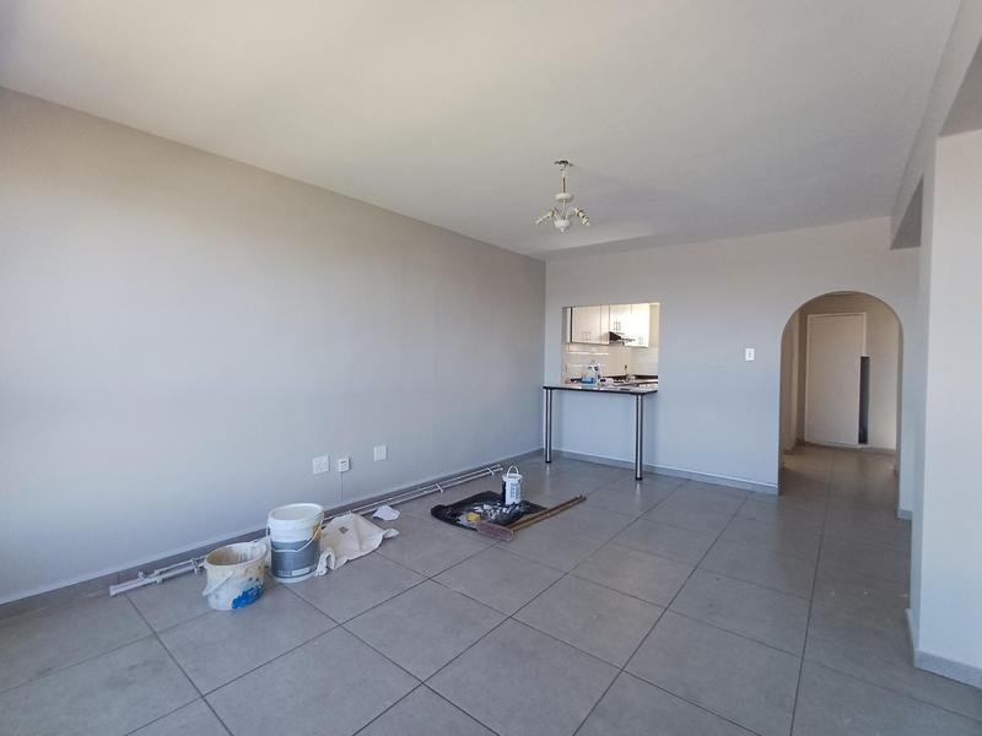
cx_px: 491
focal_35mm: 16
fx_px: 454
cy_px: 368
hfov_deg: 94.5
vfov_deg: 78.1
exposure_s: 1/100
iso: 100
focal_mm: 1.64
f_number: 2.2
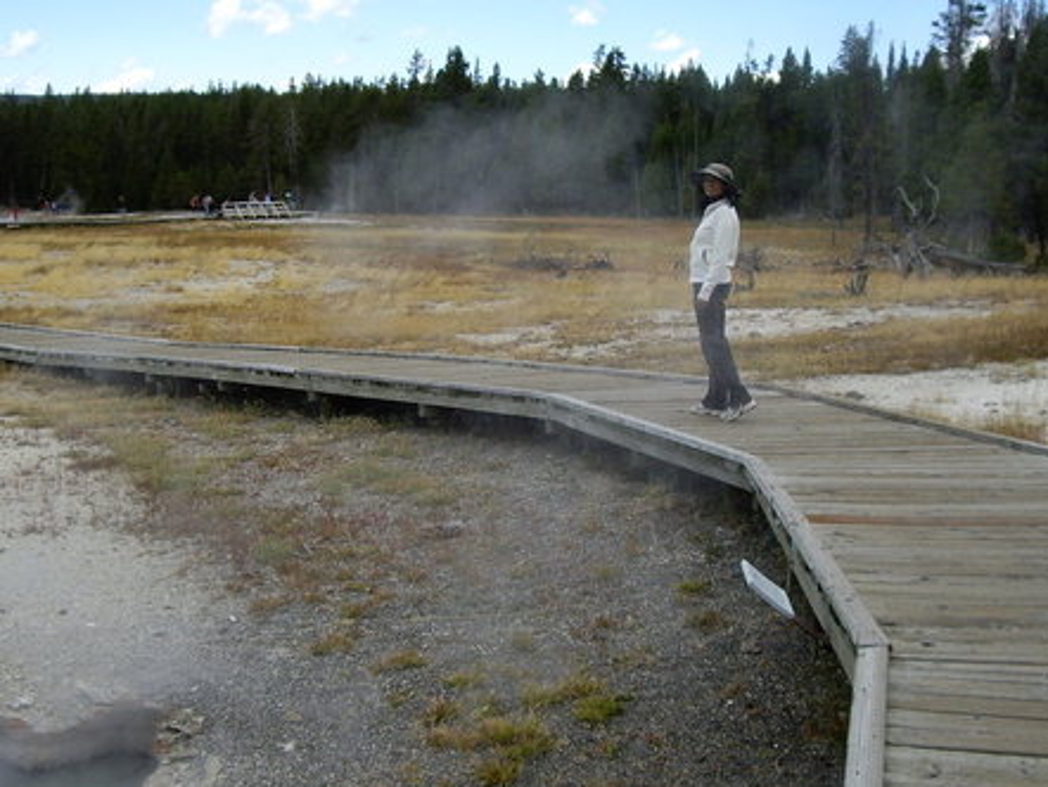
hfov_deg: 34.9
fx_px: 1666
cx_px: 531
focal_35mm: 55
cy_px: 360
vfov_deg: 26.6
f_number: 4.3
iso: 50
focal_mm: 6.2
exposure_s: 1/200
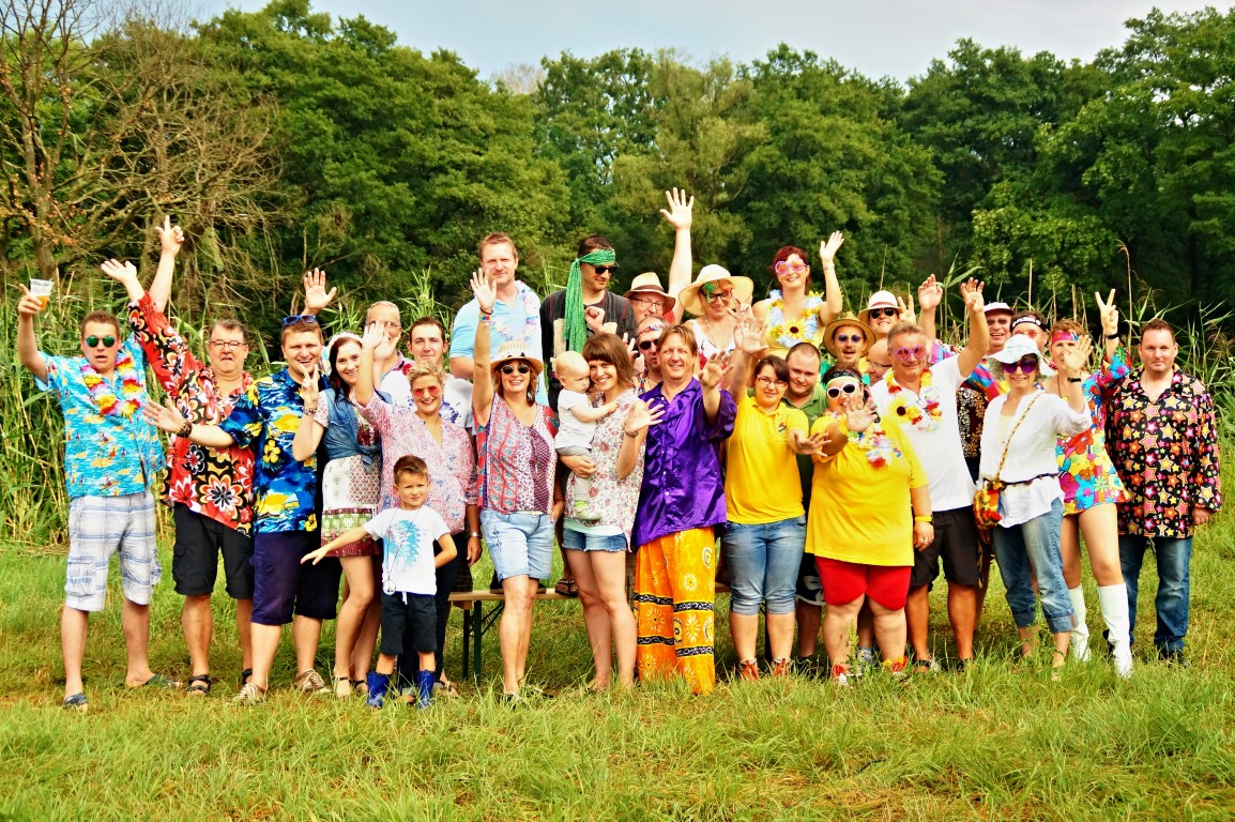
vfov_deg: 29.8
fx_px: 1543
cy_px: 411
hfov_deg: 43.6
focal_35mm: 45
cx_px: 618
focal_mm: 30
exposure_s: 1/1000
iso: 1250
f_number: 4
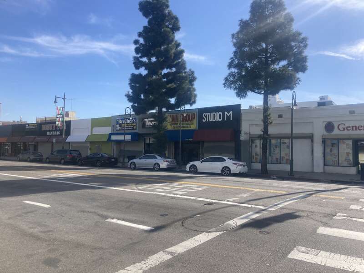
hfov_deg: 63.4
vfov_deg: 49.7
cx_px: 182
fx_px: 294
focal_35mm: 28
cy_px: 136
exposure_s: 1/2315
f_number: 1.8
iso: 20
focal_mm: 3.99
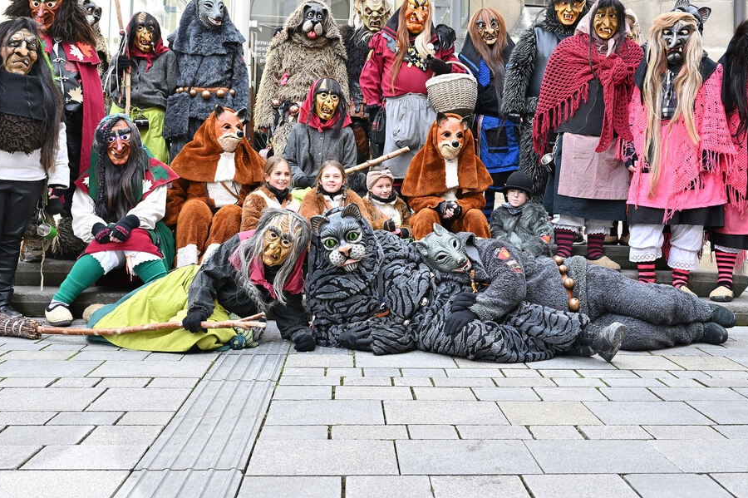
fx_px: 761
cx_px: 433
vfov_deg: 35.9
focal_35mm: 37
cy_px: 173
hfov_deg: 52.1
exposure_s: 1/1250
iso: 1250
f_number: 4.5
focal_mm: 27.5
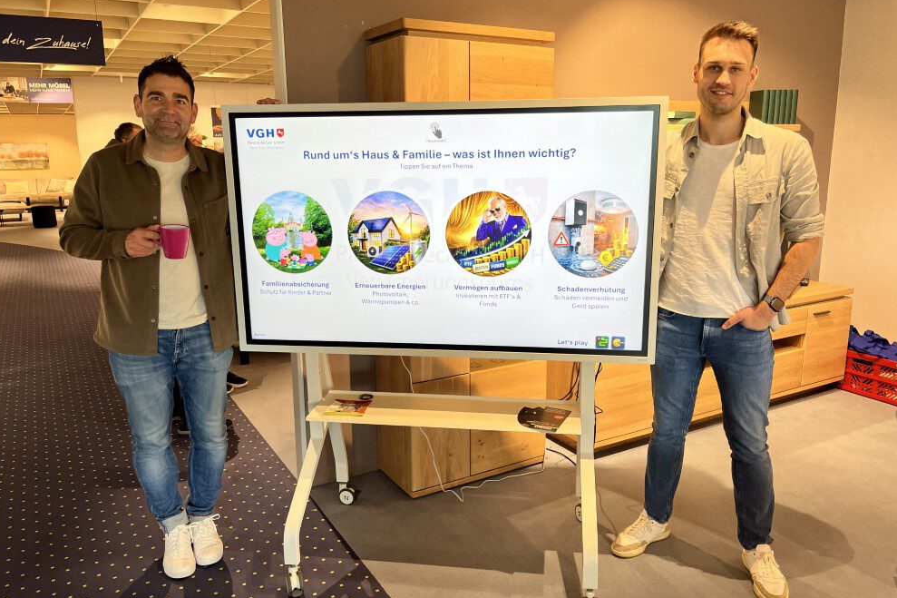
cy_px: 295
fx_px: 698
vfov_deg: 46.4
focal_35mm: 28
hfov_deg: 65.5
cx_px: 456
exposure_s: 1/60
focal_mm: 5.1
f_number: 1.6
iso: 64
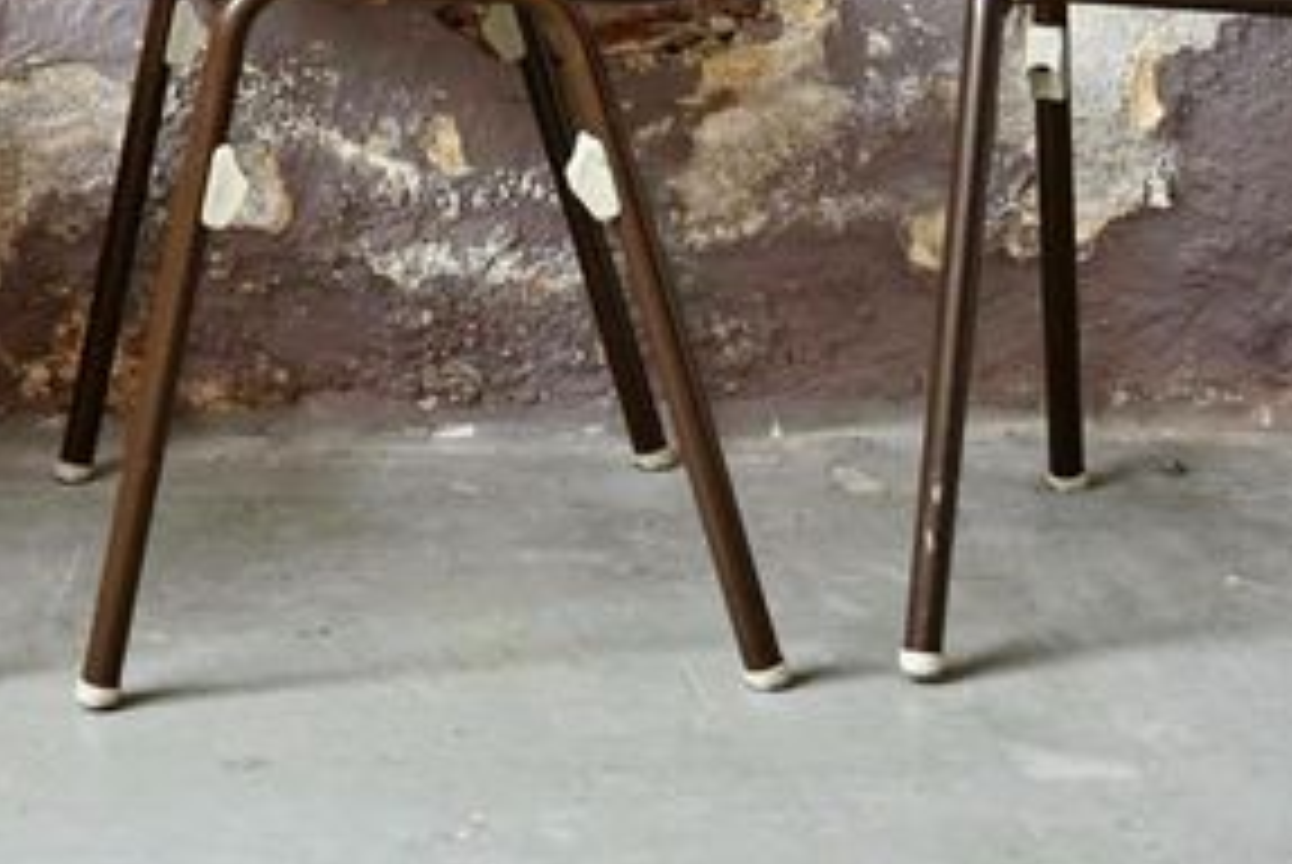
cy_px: -76
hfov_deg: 15.5
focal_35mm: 129
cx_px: -99
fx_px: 4634
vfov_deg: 10.5
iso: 400
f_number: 4
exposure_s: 1/160
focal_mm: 37
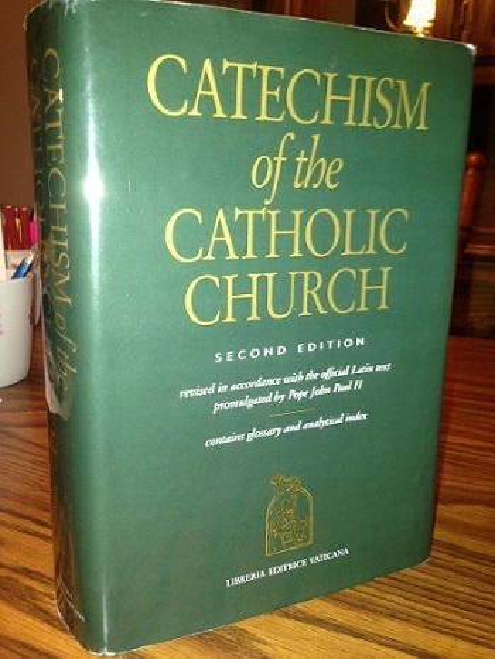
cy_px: 330
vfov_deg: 55.3
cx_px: 248
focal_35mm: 33
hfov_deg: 43.0
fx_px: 629
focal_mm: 4.13
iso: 80
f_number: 2.4
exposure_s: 1/16
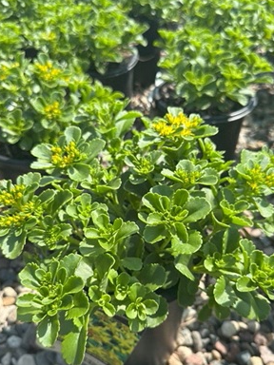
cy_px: 210
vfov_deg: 52.4
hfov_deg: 40.7
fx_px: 369
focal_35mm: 35
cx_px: 142
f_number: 1.78
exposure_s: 1/2028
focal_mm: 6.86
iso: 80
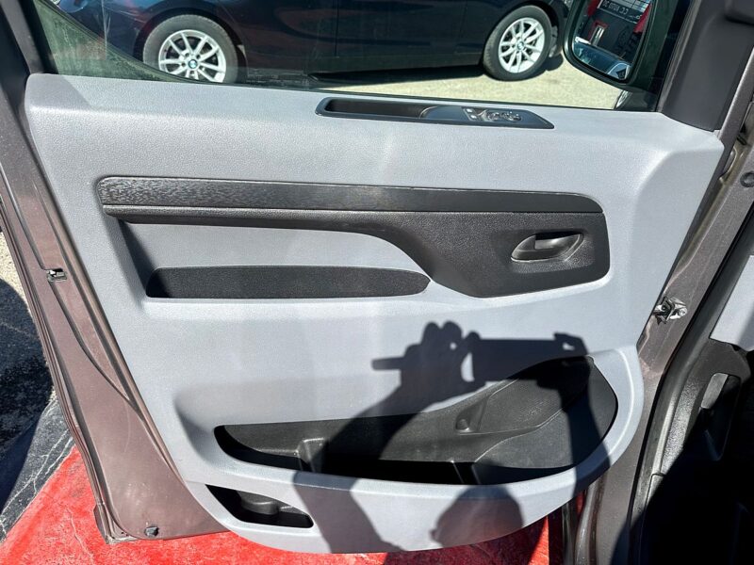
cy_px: 282
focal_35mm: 24
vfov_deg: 56.8
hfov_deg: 71.6
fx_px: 523
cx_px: 377
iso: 80
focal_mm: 6.86
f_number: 1.78
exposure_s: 1/1949
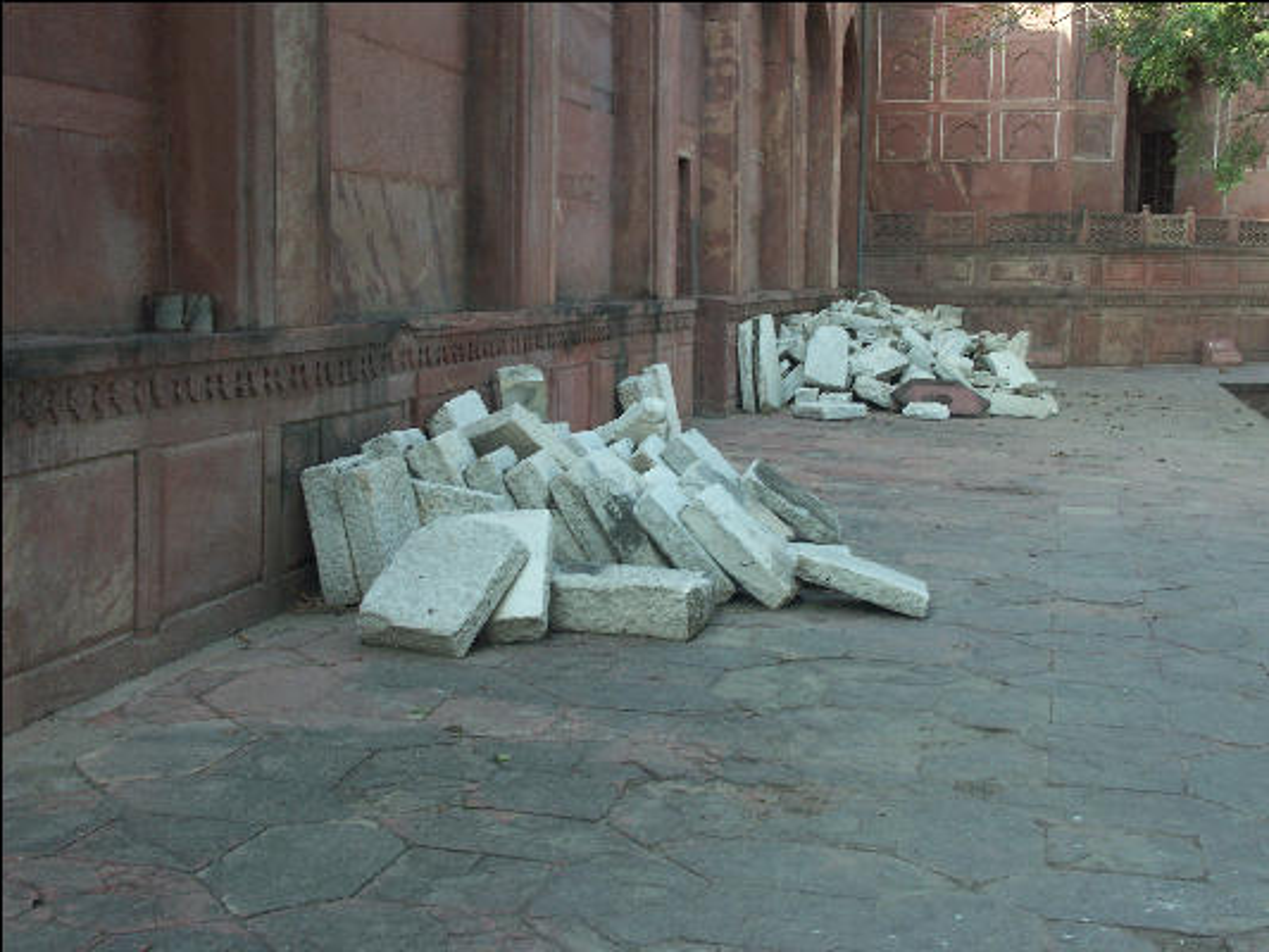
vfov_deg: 32.2
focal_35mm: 45
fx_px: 1650
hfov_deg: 42.1
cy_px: 476
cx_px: 634
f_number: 4.5
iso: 100
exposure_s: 1/125
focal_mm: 11.78
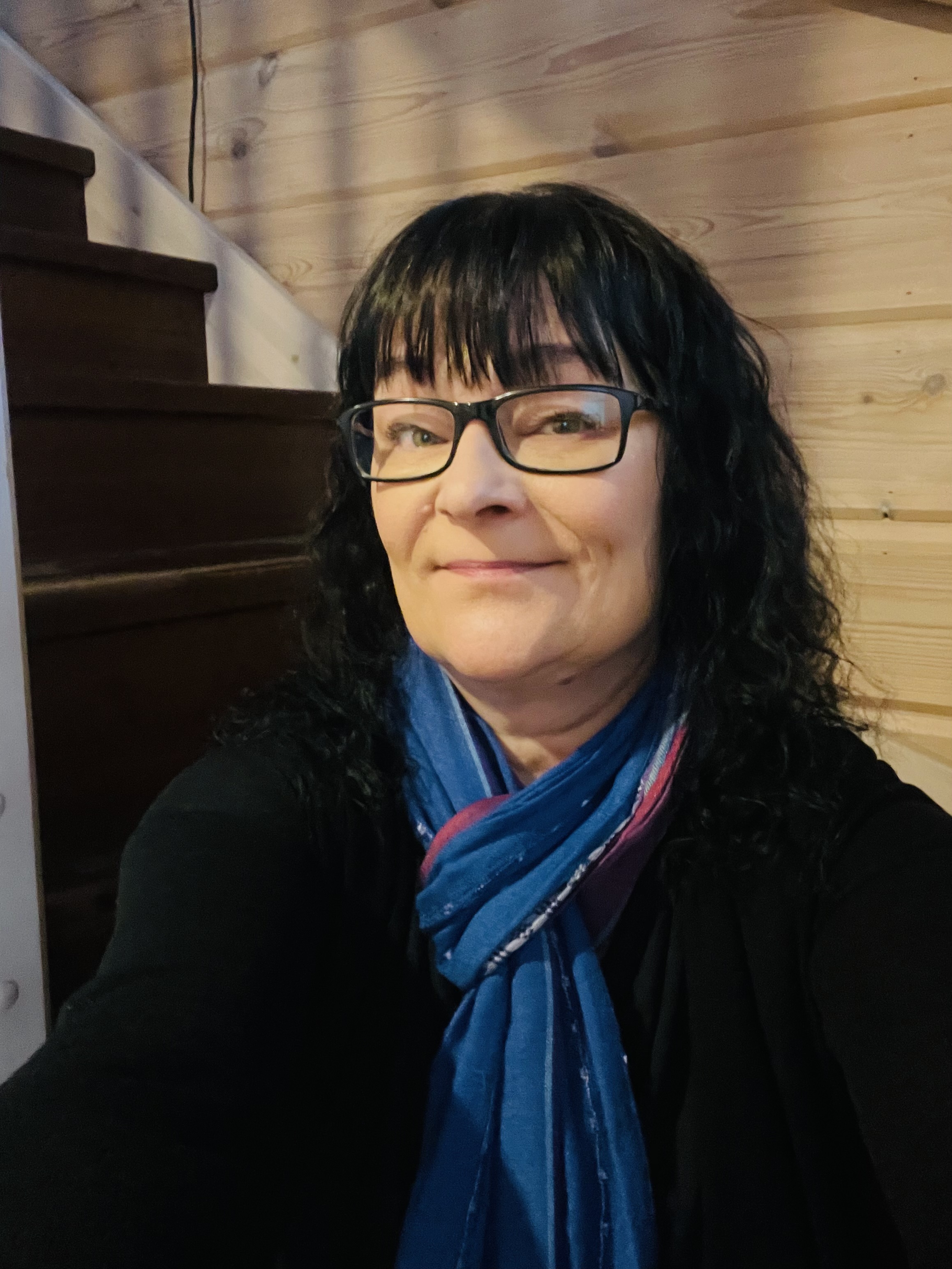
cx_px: 476
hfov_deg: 46.8
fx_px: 1100
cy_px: 634
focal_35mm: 30
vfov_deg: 60.0
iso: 640
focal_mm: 2.71
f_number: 2.2
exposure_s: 1/20
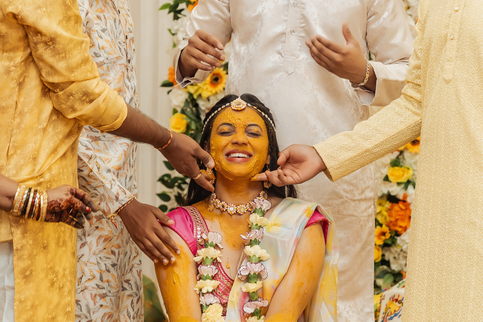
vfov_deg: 13.0
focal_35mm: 105
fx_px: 1409
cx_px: 242
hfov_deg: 19.5
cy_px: 161
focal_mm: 70
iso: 1250
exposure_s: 1/160
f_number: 4.5
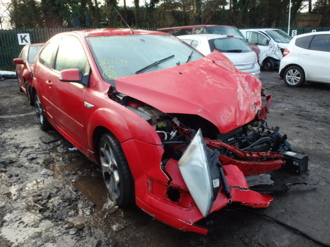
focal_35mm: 28
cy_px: 124
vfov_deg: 49.7
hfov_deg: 63.4
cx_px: 165
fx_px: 267
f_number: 3.9
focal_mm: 5
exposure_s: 1/100
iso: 125
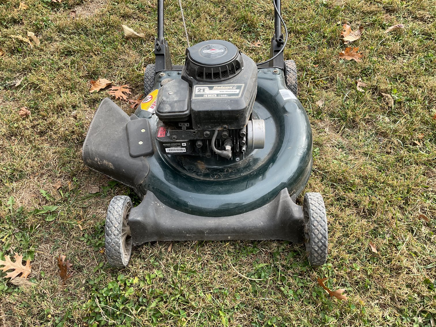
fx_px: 365
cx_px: 218
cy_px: 164
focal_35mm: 29
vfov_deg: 48.2
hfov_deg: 61.7
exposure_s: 1/206
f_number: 1.8
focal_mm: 3
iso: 16
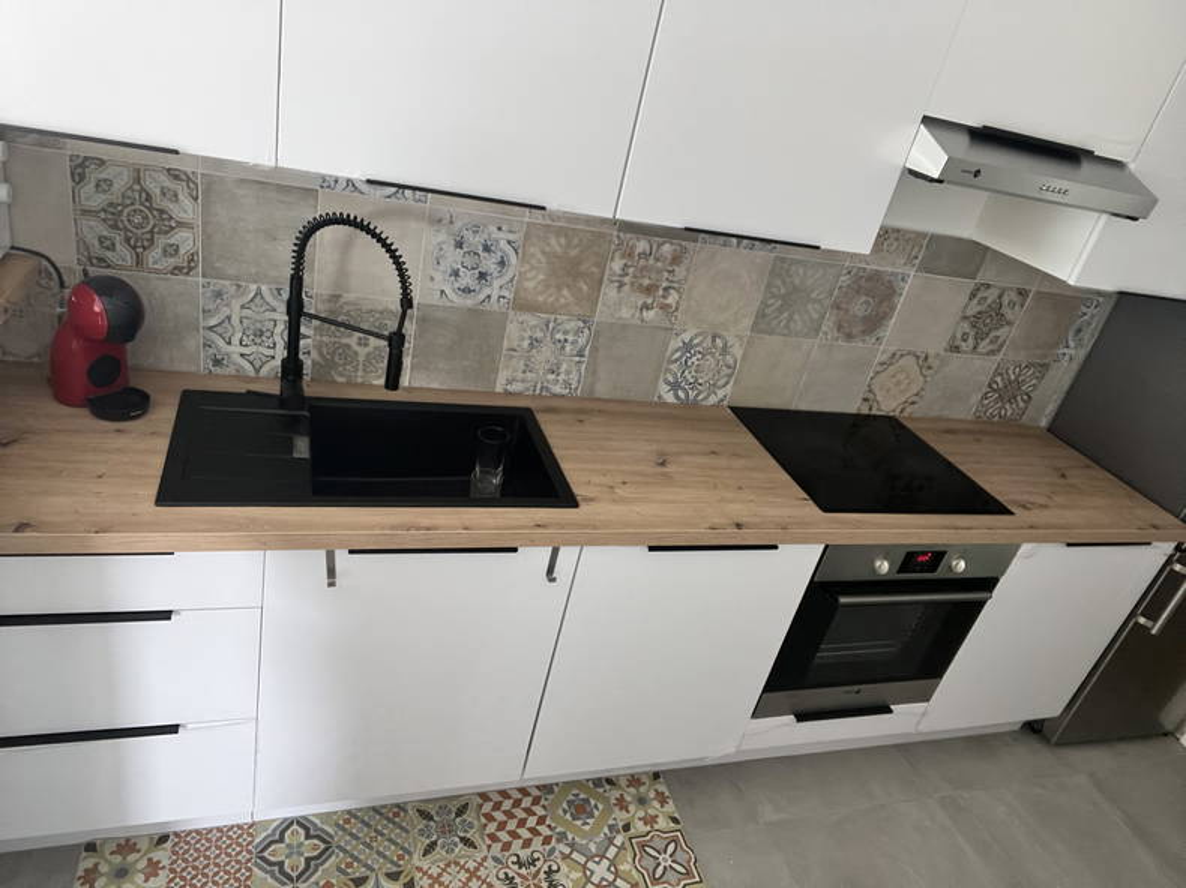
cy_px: 444
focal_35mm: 23
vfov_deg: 58.9
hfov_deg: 73.9
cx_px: 593
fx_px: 788
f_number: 2.2
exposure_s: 1/60
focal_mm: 2.71
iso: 200
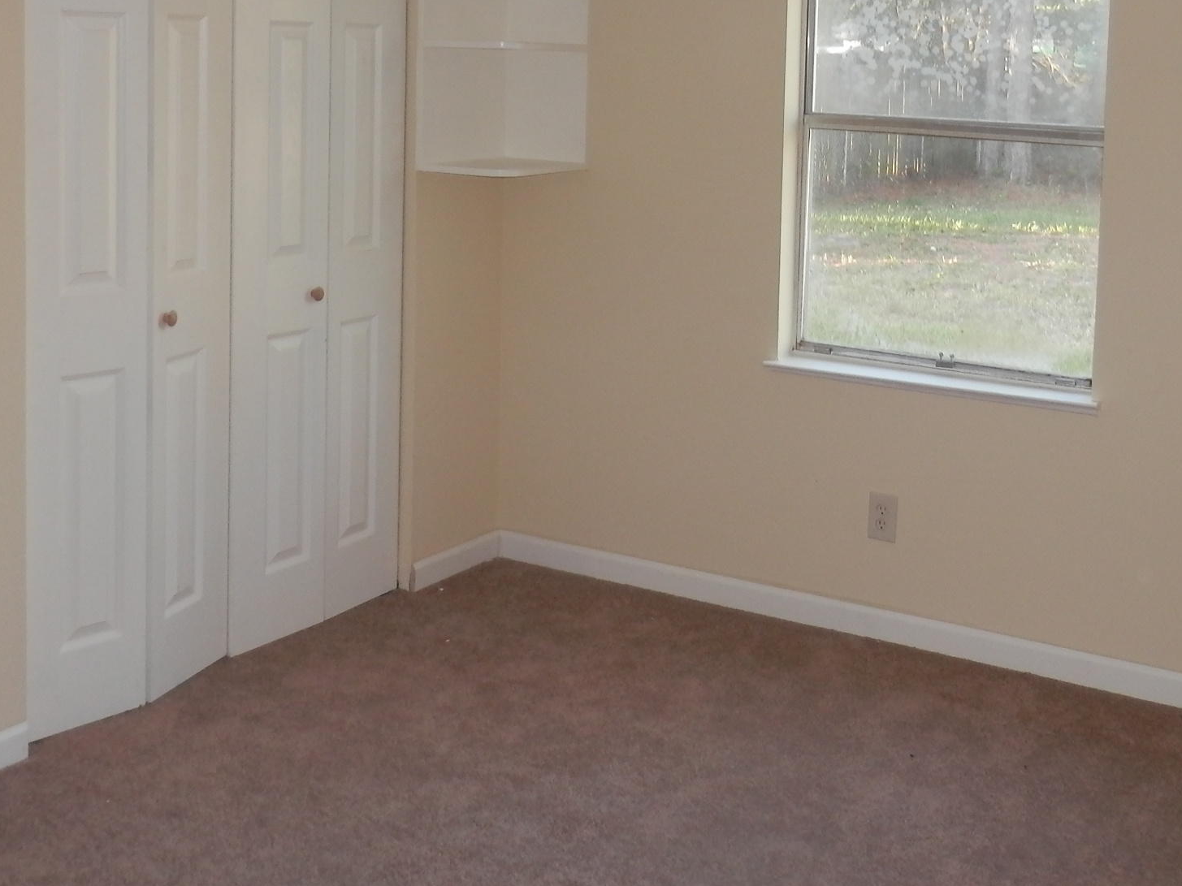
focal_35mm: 44
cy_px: 148
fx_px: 1502
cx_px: 788
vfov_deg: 31.8
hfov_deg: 42.4
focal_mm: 4.5
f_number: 3
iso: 100
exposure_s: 1/30
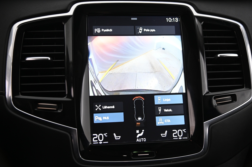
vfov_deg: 28.6
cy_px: 85
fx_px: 329
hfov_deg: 41.9
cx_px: 128
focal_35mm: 47
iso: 2000
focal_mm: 46
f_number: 4
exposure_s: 1/25
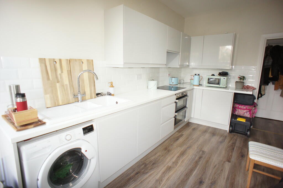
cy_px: 94
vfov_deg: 53.1
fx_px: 189
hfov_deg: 73.8
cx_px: 142
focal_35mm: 24
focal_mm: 16
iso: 320
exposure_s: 1/60
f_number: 2.8
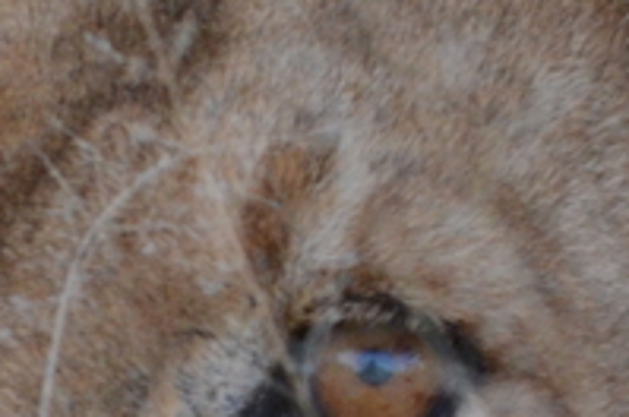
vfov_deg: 0.6
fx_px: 36964
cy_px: 265
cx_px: 673
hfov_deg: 1.0
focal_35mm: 2119
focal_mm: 220
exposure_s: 1/125
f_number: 5.3
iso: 1800
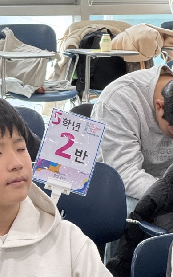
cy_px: 153
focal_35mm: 168
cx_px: 30
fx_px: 1267
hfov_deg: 7.8
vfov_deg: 12.5
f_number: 2.8
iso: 200
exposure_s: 1/60
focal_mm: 9
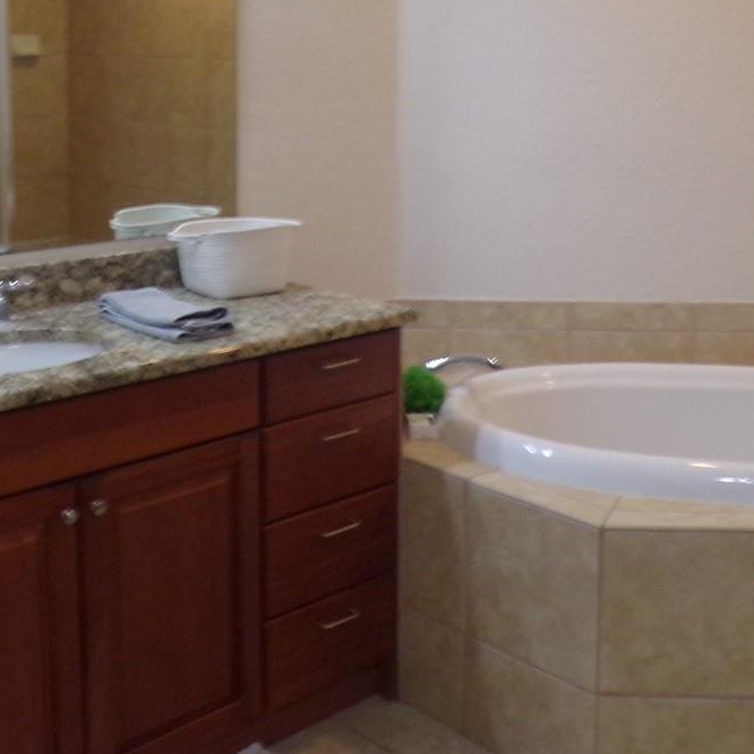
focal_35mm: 51
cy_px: 195
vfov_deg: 32.8
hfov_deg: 33.3
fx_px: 1257
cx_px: 310
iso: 223
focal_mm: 4.3
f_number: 3
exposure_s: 1/17
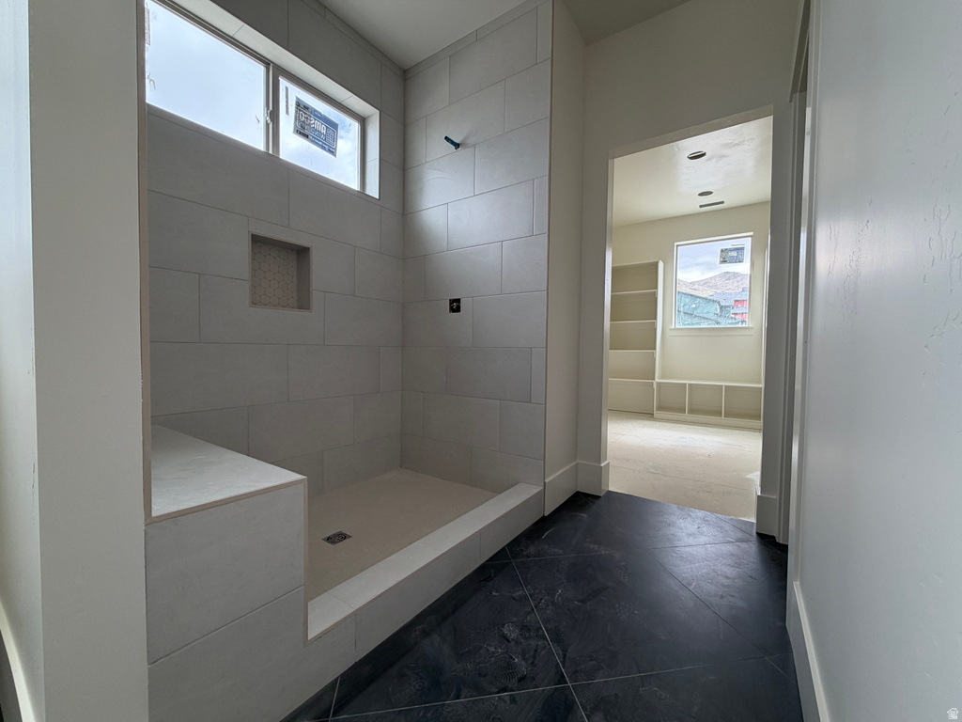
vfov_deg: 85.7
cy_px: 361
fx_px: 389
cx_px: 481
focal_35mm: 14
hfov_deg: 102.1
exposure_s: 1/121
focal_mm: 2.22
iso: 64
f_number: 2.2
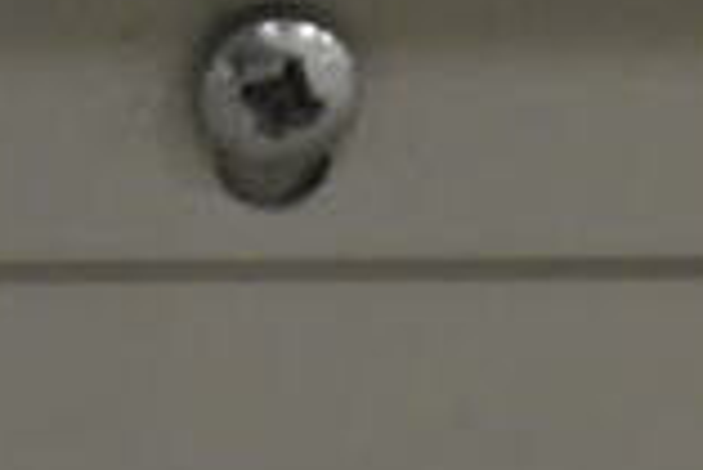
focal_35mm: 321
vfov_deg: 4.3
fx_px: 6273
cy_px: 806
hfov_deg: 6.4
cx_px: 54
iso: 4500
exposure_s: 1/100
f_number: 5.6
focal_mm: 55
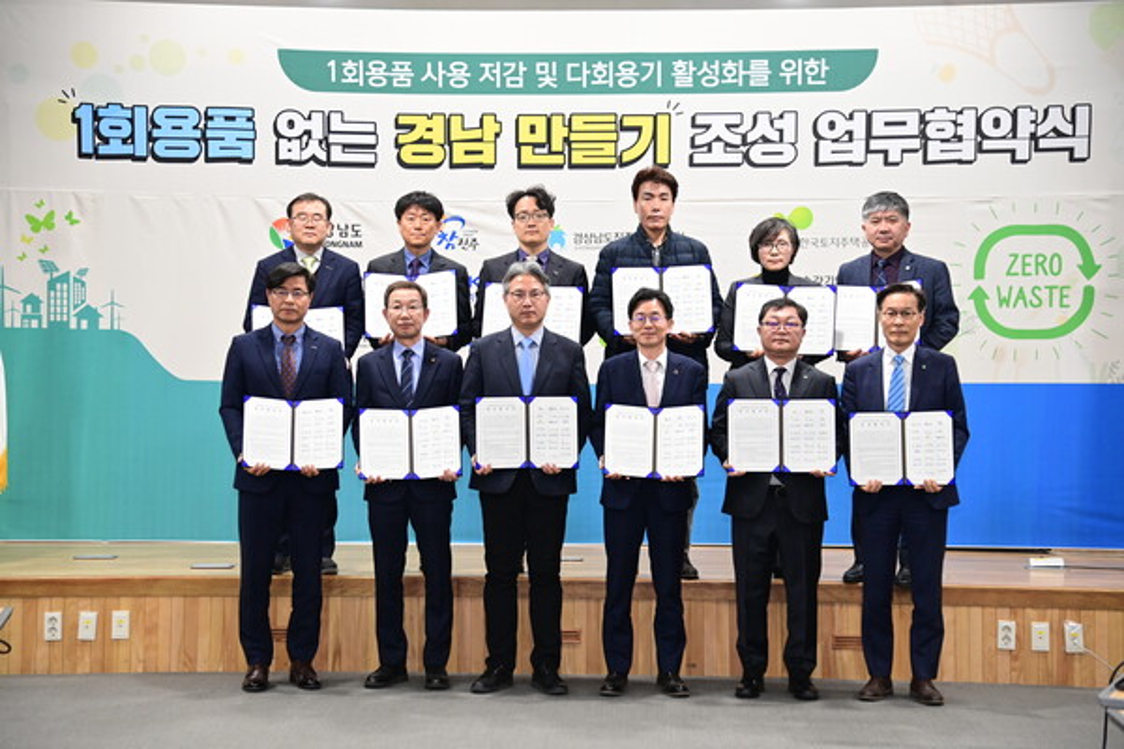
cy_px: 374
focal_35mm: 70
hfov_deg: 28.8
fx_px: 2185
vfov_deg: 19.5
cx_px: 562
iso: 4000
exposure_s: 1/125
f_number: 4
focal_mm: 70
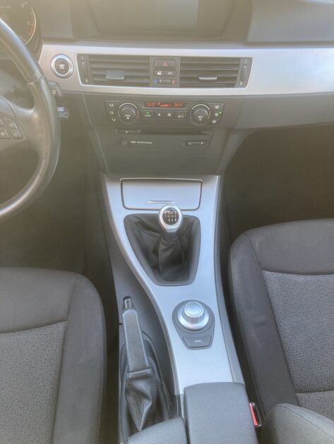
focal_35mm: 28
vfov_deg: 63.4
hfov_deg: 49.8
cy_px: 222
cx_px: 167
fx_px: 360
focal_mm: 3.99
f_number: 1.8
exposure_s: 1/79
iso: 80
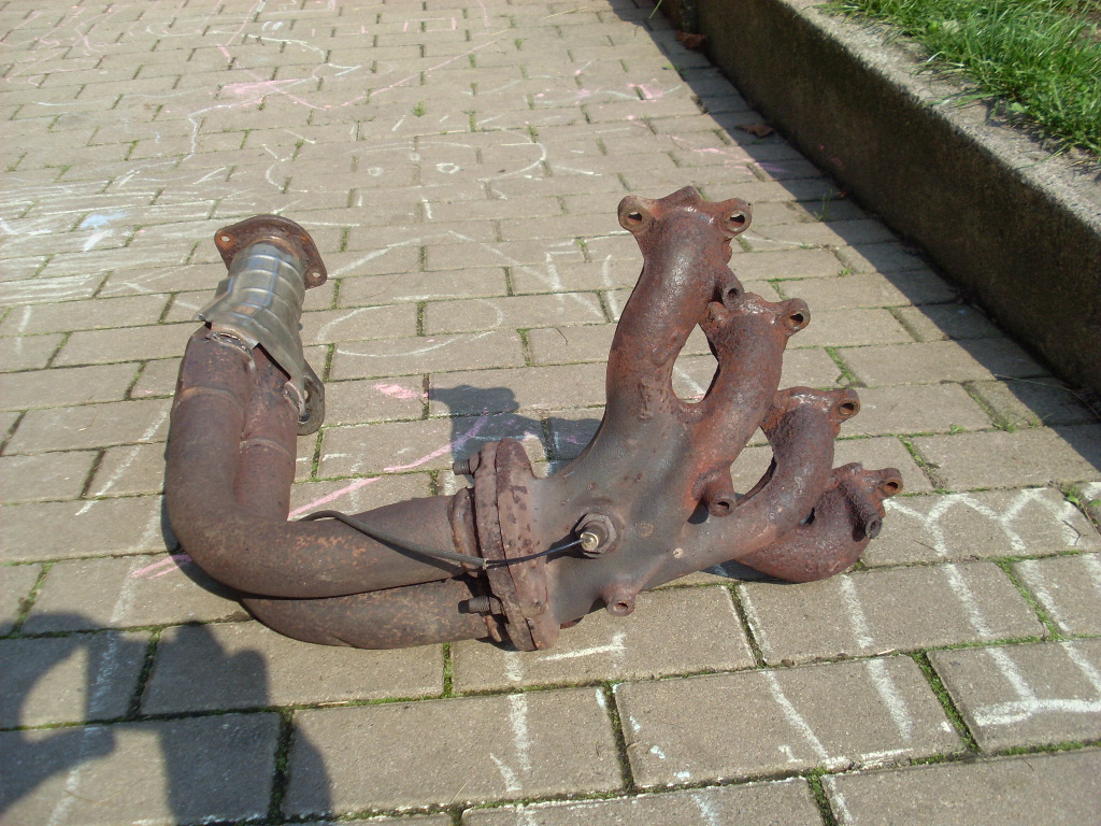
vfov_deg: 37.7
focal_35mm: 38
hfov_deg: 49.0
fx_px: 1209
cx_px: 550
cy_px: 413
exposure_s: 1/180
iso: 80
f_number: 7.7
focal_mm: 6.3
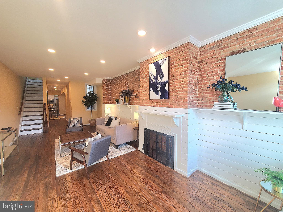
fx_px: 106
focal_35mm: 13
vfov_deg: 89.9
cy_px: 106
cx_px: 142
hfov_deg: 106.2
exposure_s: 1/60.2
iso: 80
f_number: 2.2
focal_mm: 1.8
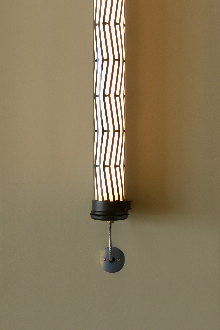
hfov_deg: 20.6
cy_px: 165
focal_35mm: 66
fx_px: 604
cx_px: 110
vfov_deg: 30.5
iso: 1250
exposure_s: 1/100
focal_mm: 66
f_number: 11
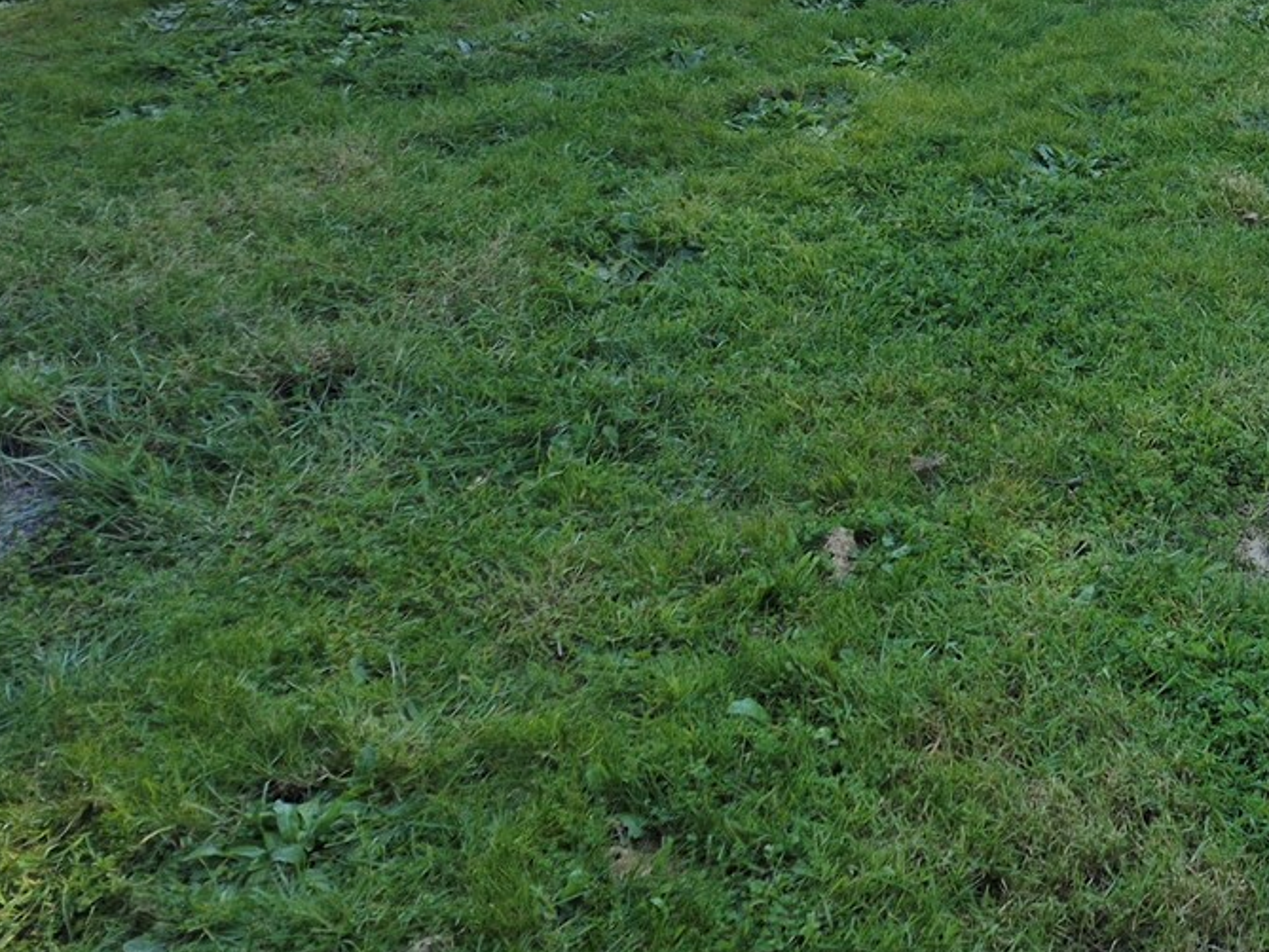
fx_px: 2017
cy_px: -142
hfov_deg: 31.8
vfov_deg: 24.5
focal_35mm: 55
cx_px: 1318
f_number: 1.8
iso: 25
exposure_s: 1/920
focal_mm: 5.4
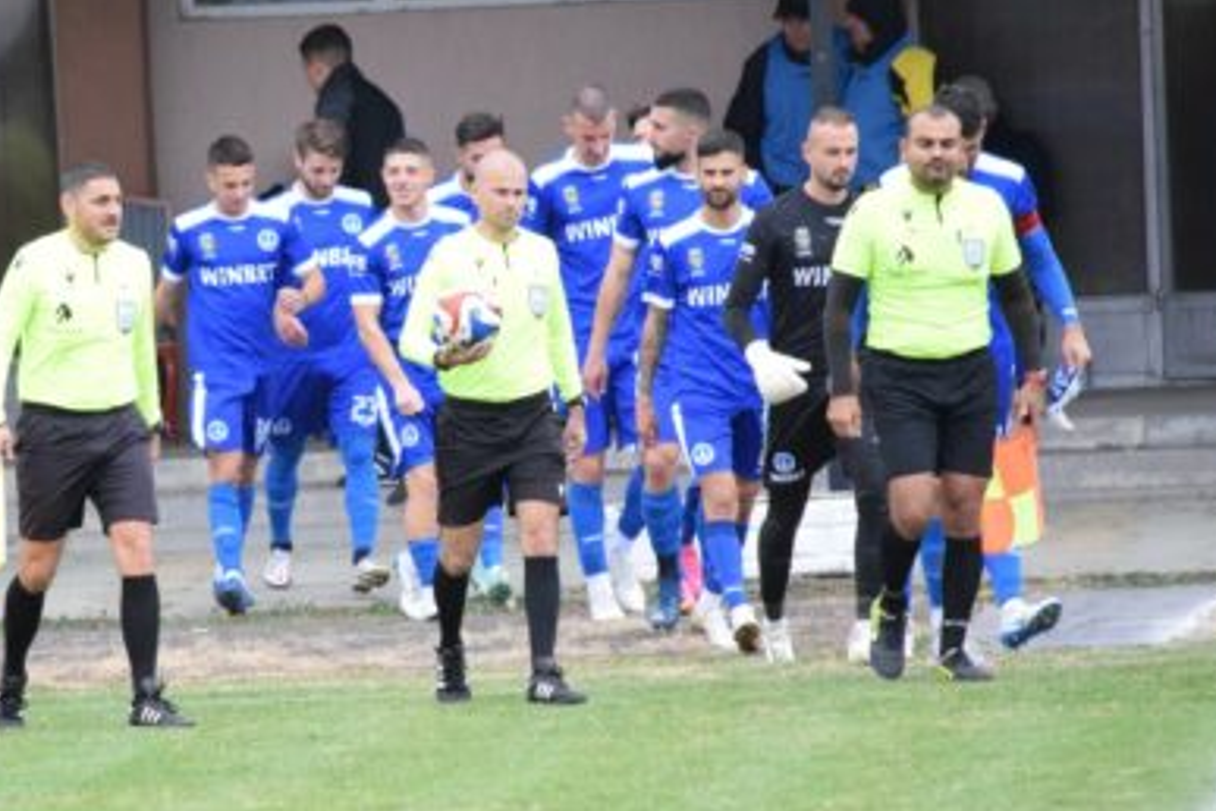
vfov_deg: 1.9
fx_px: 24723
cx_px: 292
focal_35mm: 732
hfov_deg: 2.8
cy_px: 421
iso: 3200
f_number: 5.6
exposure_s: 1/640
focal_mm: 300
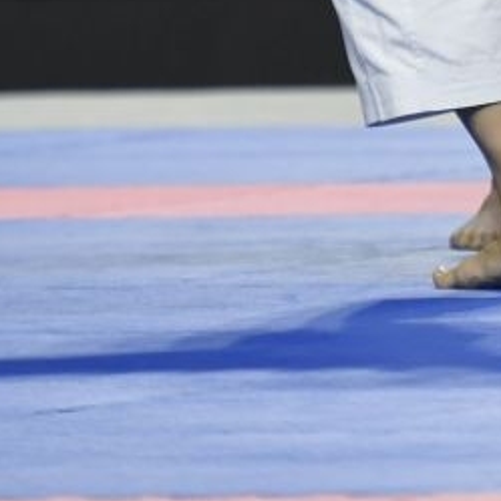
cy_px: -674
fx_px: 16571
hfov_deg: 1.7
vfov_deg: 1.7
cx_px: 875
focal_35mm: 1012
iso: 800
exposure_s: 1/800
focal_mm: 165
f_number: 2.8
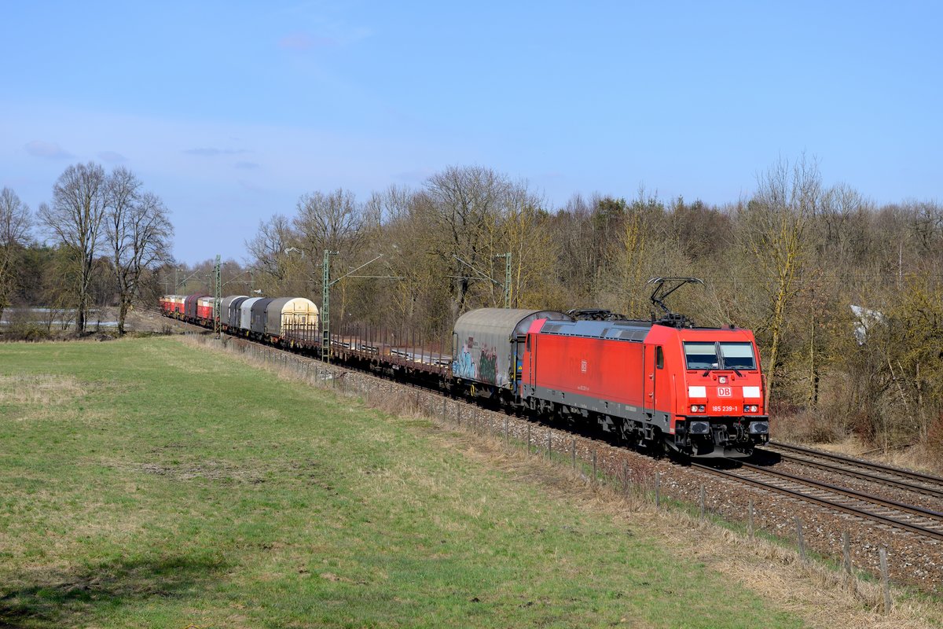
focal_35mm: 70
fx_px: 1833
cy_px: 314
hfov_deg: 28.8
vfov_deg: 19.5
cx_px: 472
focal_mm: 70
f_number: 6.3
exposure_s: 1/1600
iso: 250
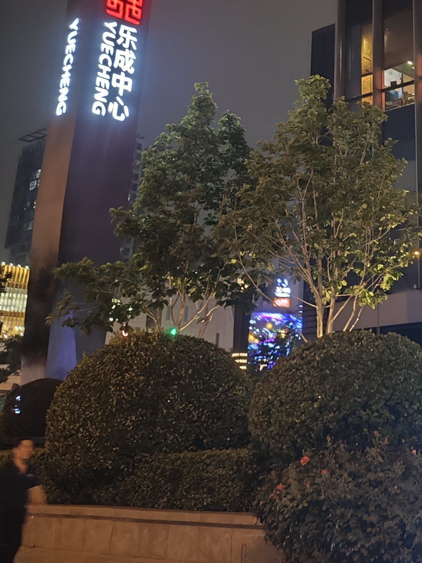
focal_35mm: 52
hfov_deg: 26.5
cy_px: 40
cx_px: 429
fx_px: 845
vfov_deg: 34.4
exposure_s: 1/10
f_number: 1.79
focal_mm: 4.71
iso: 4170
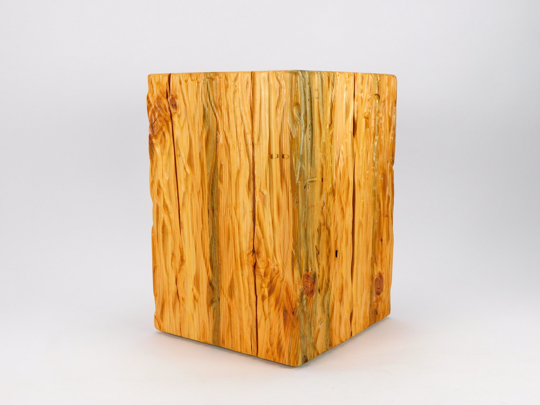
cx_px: 270
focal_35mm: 45
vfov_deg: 32.2
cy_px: 202
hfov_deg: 42.1
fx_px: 702
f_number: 3.7
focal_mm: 8
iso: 125
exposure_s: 1/160
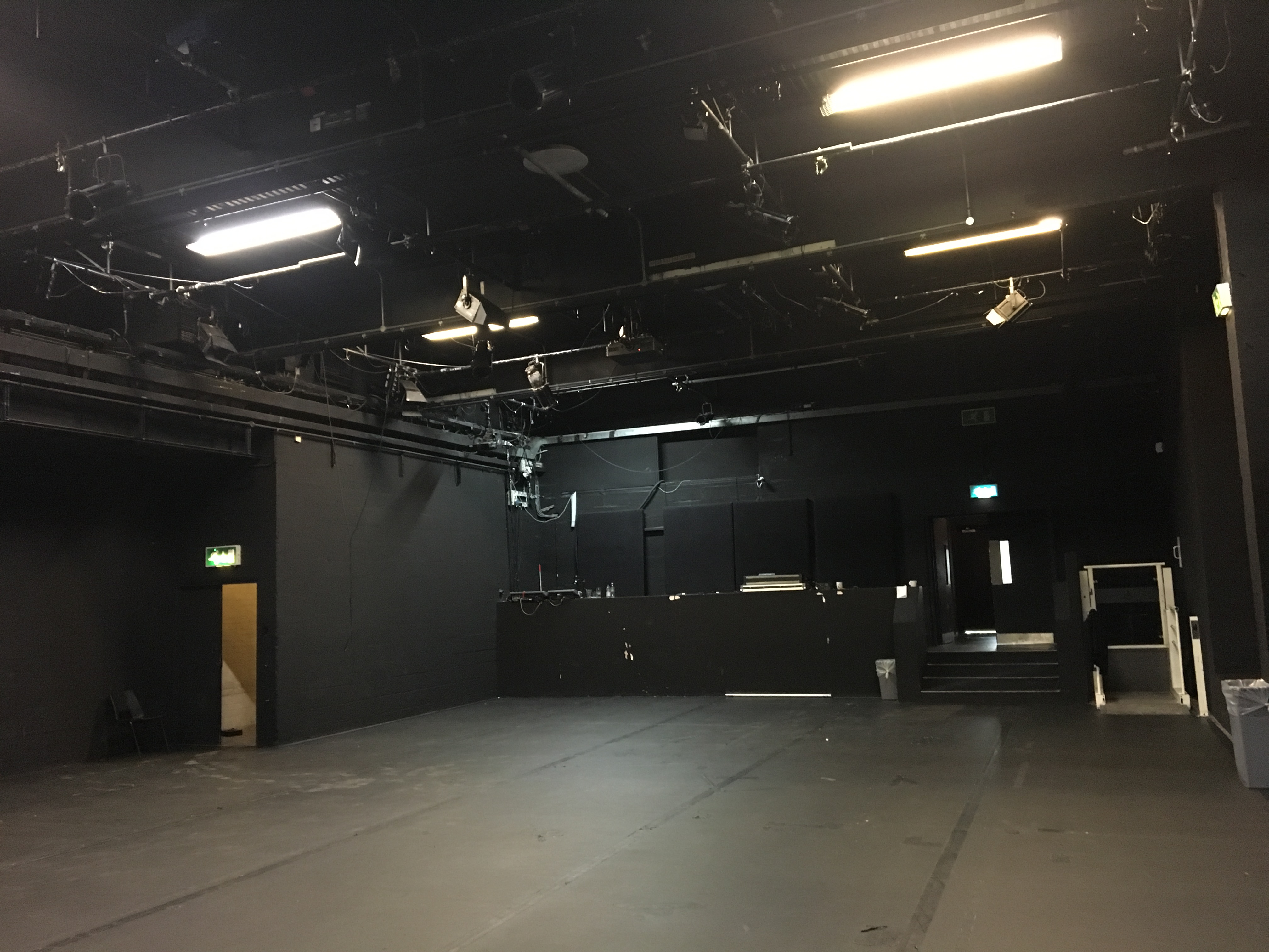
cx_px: 634
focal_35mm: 29
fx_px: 1063
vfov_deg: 48.2
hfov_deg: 61.7
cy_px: 476
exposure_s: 1/17
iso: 640
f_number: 2.2
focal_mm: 4.15
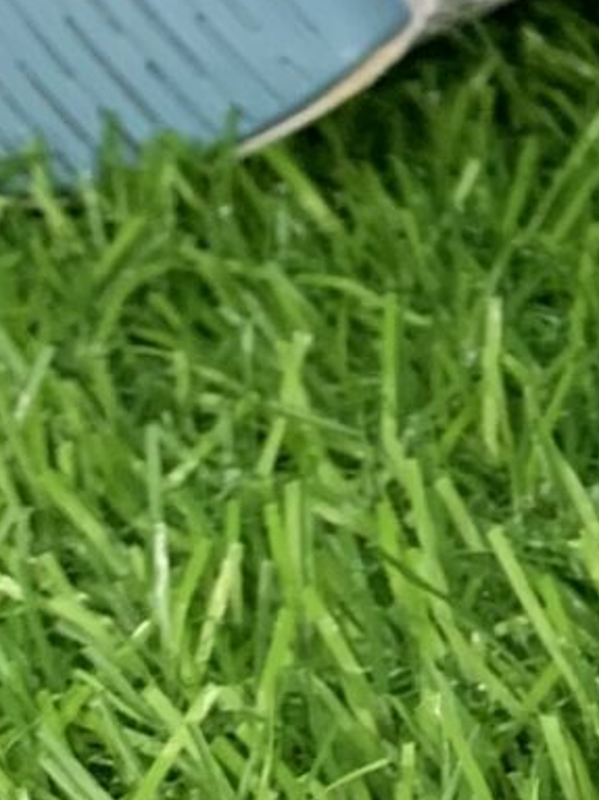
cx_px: 1380
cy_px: -261
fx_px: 4017
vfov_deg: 11.1
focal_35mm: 174
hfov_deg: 8.0
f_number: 1.8
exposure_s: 1/60
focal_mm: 4.25
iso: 100
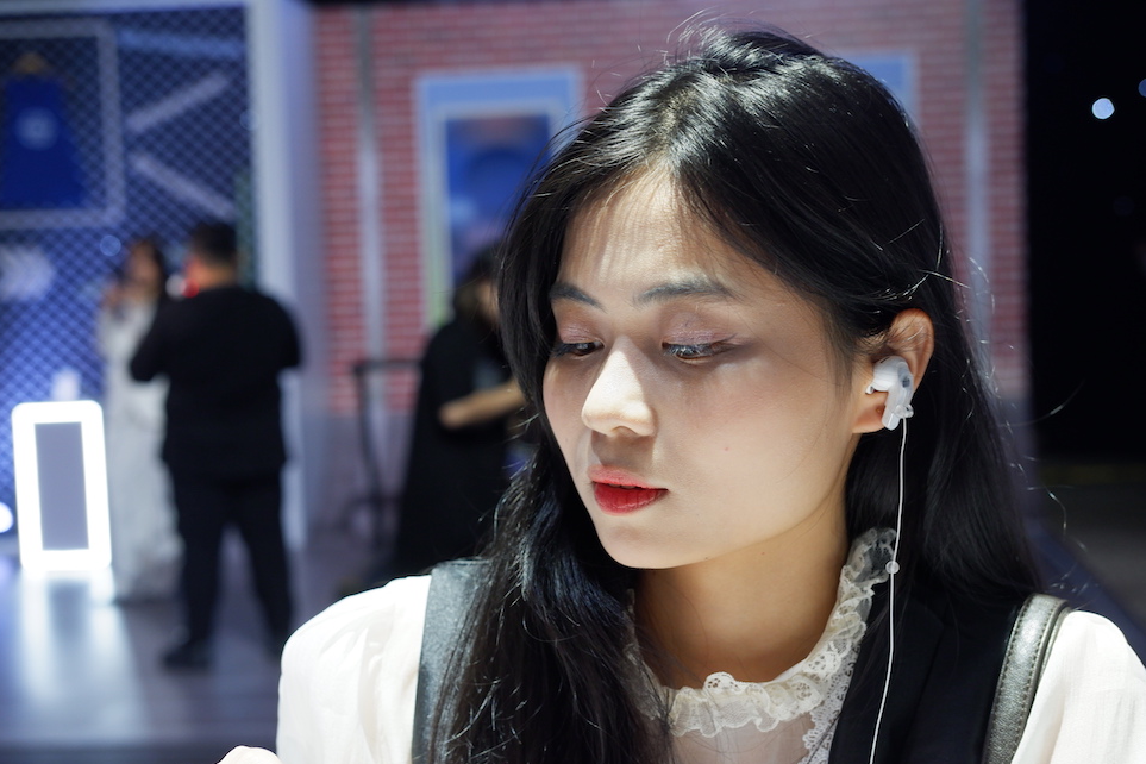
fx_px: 1751
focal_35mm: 55
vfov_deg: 24.6
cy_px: 387
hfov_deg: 36.2
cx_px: 567
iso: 1000
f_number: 4
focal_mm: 35
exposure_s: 1/75
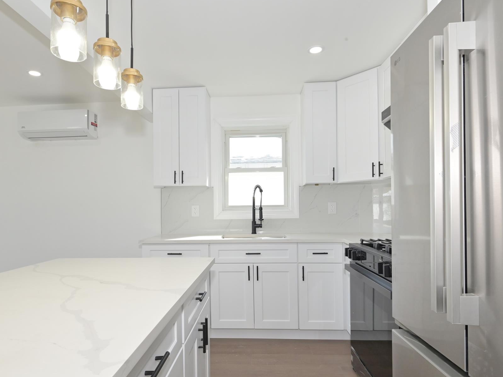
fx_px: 305
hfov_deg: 79.0
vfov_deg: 63.4
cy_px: 195
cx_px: 242
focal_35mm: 21
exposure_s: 1/125
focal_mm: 17
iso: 1600
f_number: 13
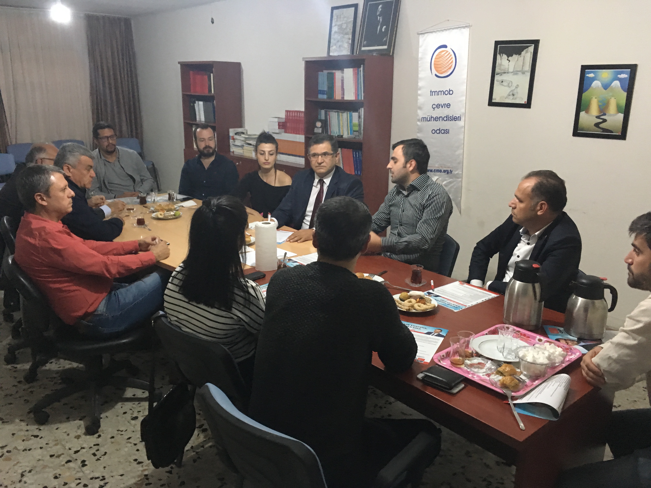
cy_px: 244
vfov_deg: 48.2
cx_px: 326
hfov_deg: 61.7
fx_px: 545
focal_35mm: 29
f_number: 2.2
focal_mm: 4.15
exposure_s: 1/17
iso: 400
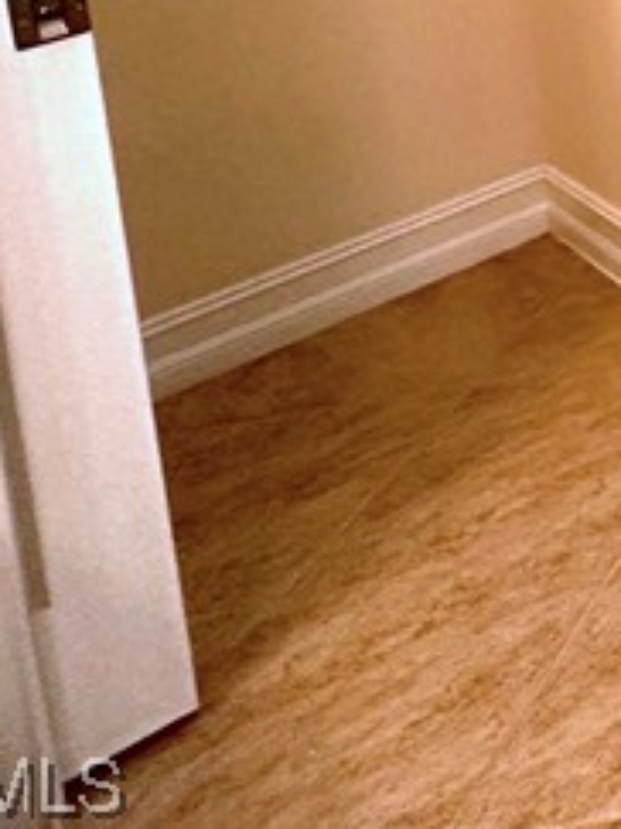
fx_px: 1412
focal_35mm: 59
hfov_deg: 14.4
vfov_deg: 24.5
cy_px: -447
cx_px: 1546
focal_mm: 2.22
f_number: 2.2
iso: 250
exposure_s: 1/120
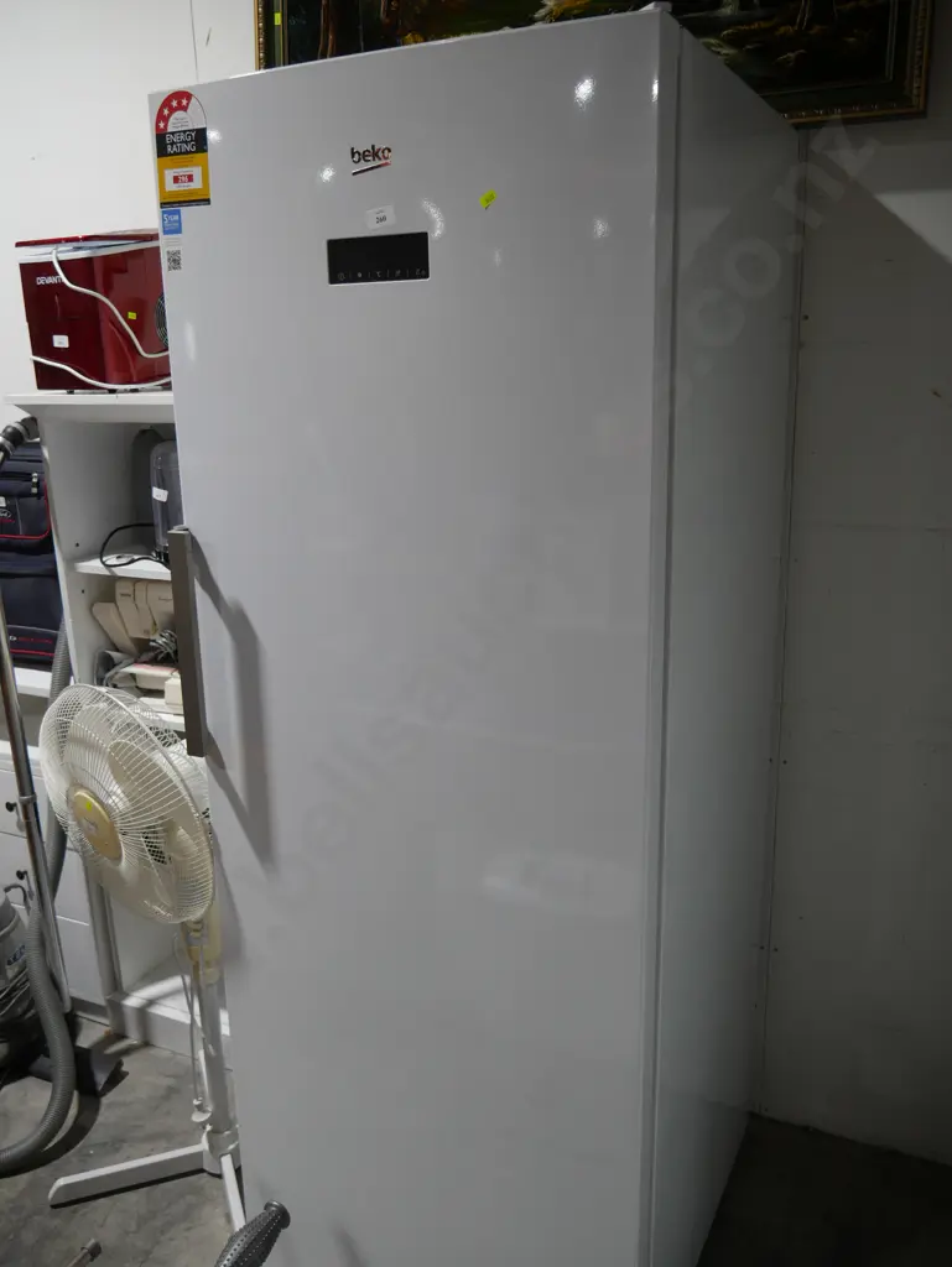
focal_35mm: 28
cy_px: 634
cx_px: 476
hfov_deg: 49.8
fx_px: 1026
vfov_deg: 63.4
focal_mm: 14
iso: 200
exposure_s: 1/80
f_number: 3.5
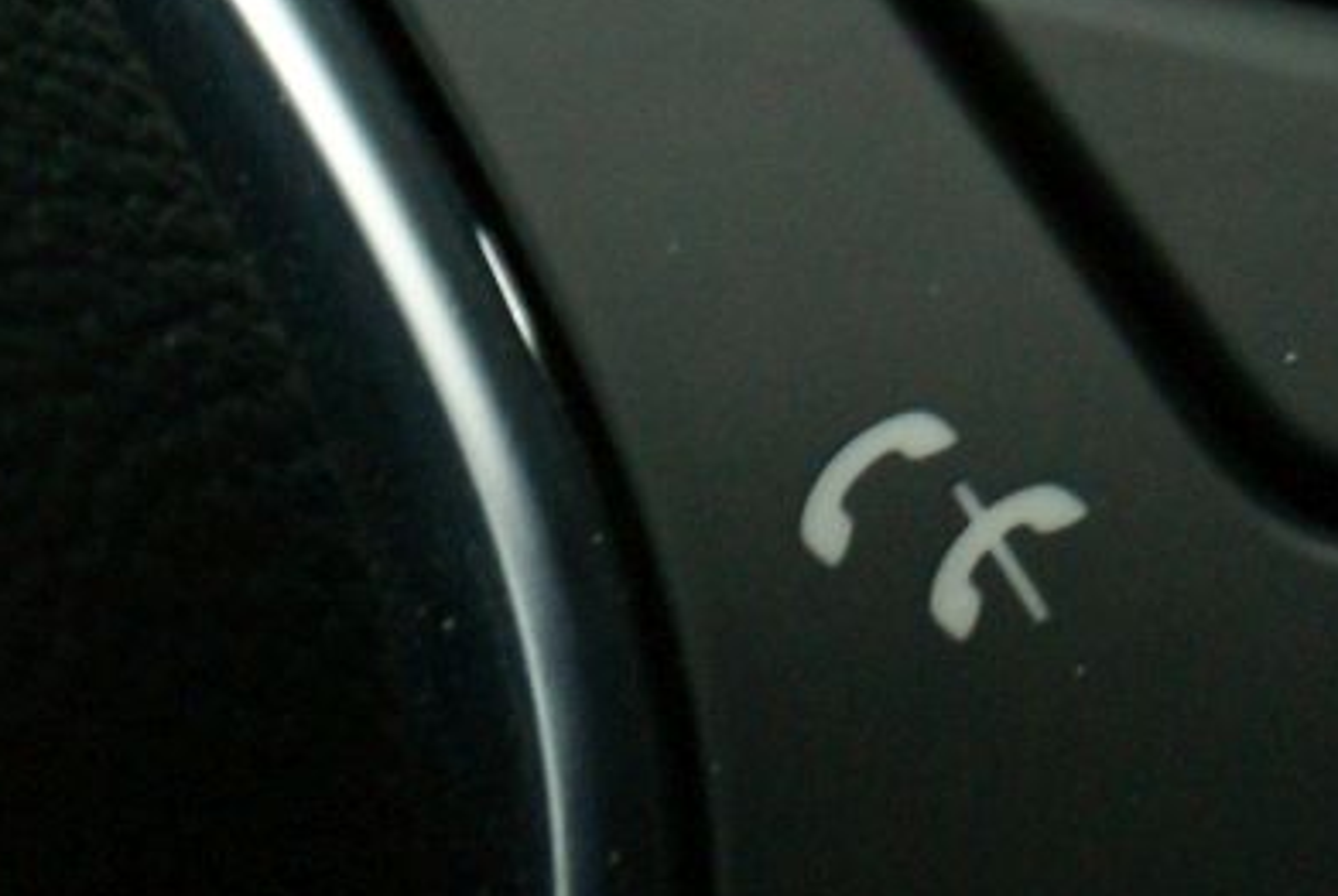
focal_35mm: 403
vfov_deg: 3.4
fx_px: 15001
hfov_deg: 5.1
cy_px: 872
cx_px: 1619
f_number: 5.6
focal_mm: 70
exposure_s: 1/30
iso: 400
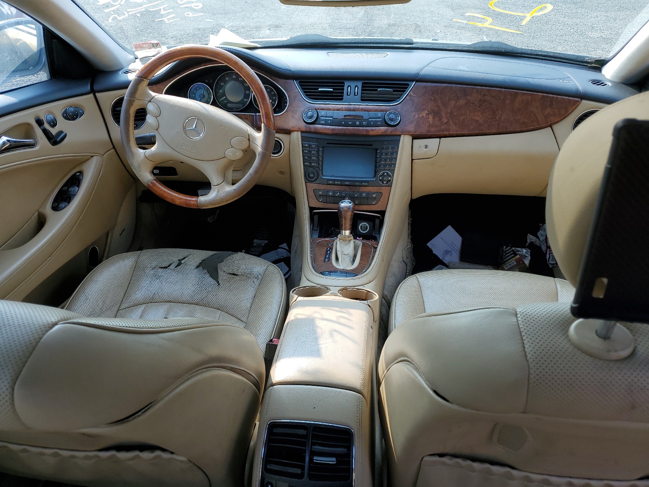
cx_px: 324
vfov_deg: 53.1
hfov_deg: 67.3
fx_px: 487
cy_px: 244
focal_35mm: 26
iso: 50
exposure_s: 1/526
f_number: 1.5
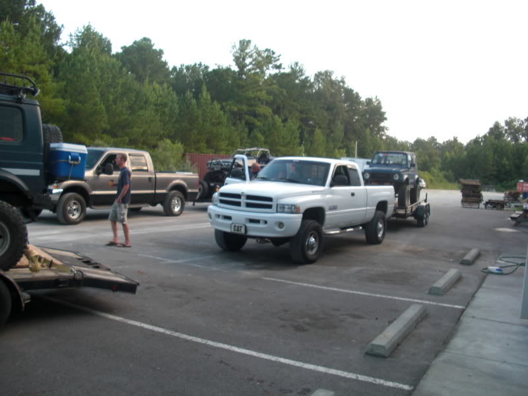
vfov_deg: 39.7
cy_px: 198
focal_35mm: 36
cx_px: 264
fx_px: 549
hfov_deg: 51.4
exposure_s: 1/80
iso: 50
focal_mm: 6.3
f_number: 2.8
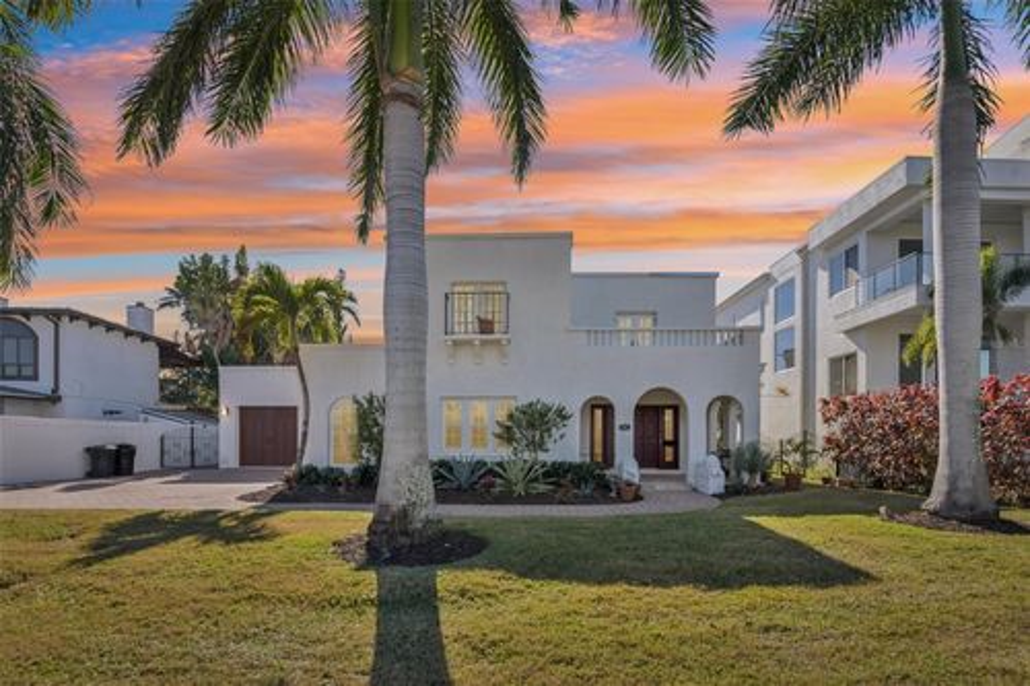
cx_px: 515
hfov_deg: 96.8
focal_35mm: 16
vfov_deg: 73.7
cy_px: 343
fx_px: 458
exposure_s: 1/1250
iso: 400
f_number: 8
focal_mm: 16
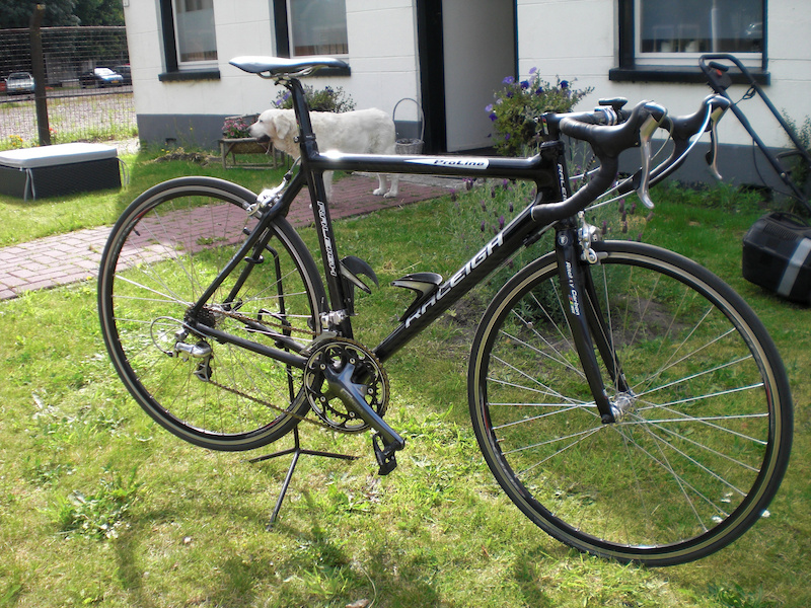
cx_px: 406
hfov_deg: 49.0
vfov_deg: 37.7
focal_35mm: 38
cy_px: 304
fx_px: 890
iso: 64
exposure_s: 1/400
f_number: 3.1
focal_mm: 6.3
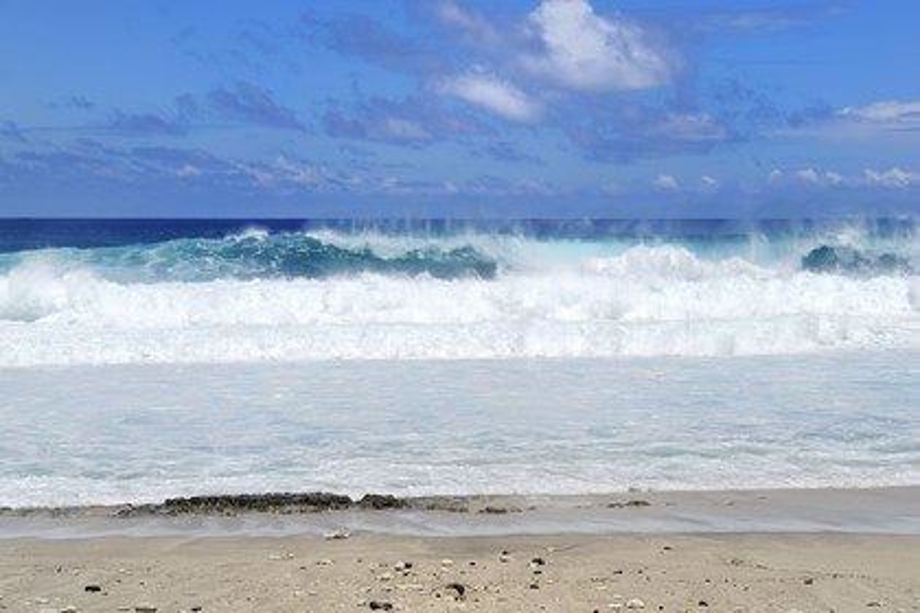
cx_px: 460
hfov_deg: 28.8
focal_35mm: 70
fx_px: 1789
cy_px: 306
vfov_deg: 19.5
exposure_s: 1/400
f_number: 13
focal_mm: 70
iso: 200
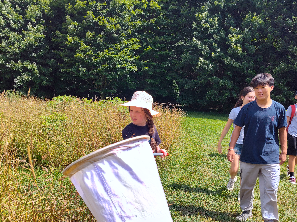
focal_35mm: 30
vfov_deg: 46.3
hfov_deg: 59.9
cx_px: 143
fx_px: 257
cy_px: 143
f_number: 1.8
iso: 100
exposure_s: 1/1340
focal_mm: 5.56
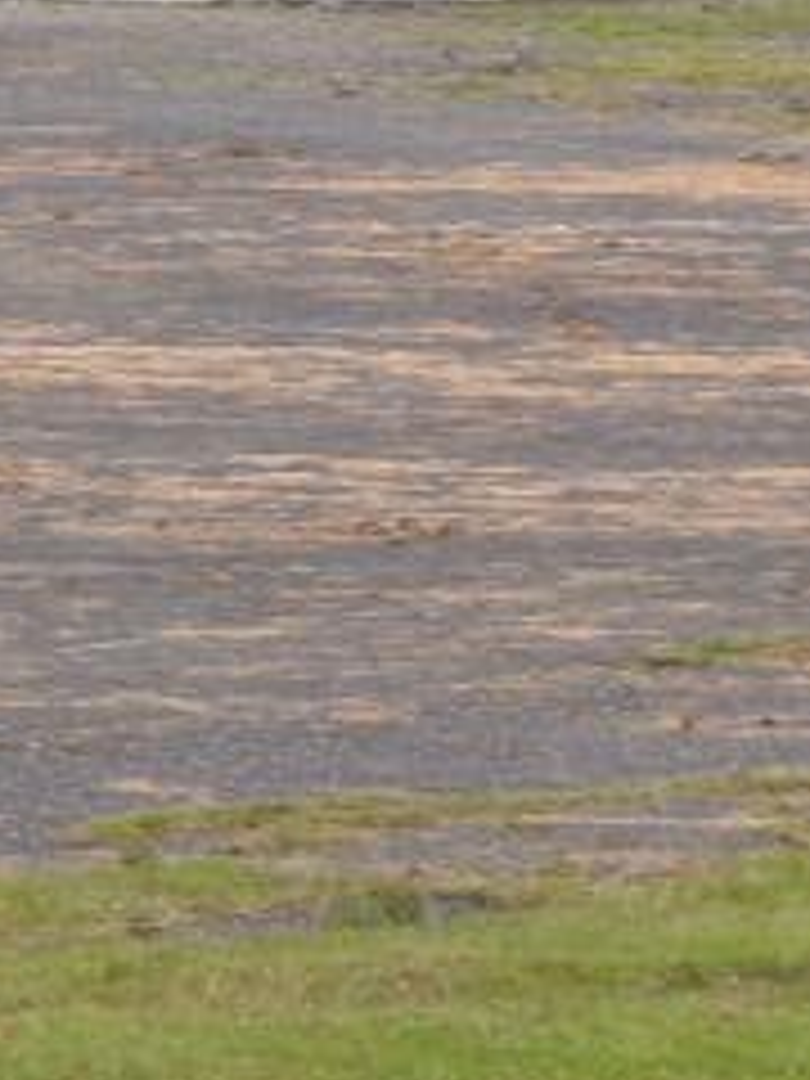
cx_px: 594
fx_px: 20156
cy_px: -166
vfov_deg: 3.1
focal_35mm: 646
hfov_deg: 2.3
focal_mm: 105
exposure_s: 1/400
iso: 200
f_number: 10
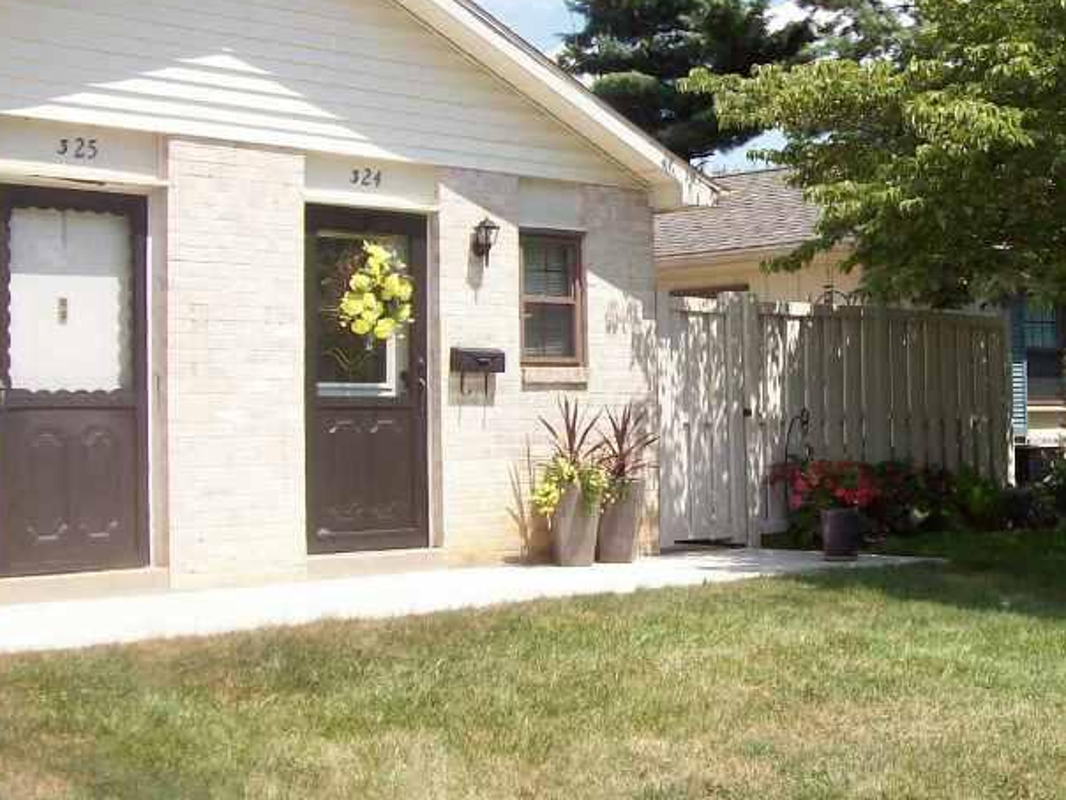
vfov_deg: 24.0
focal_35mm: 61
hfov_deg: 30.7
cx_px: 886
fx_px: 1878
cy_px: 291
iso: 80
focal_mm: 6
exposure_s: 1/418
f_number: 4.8
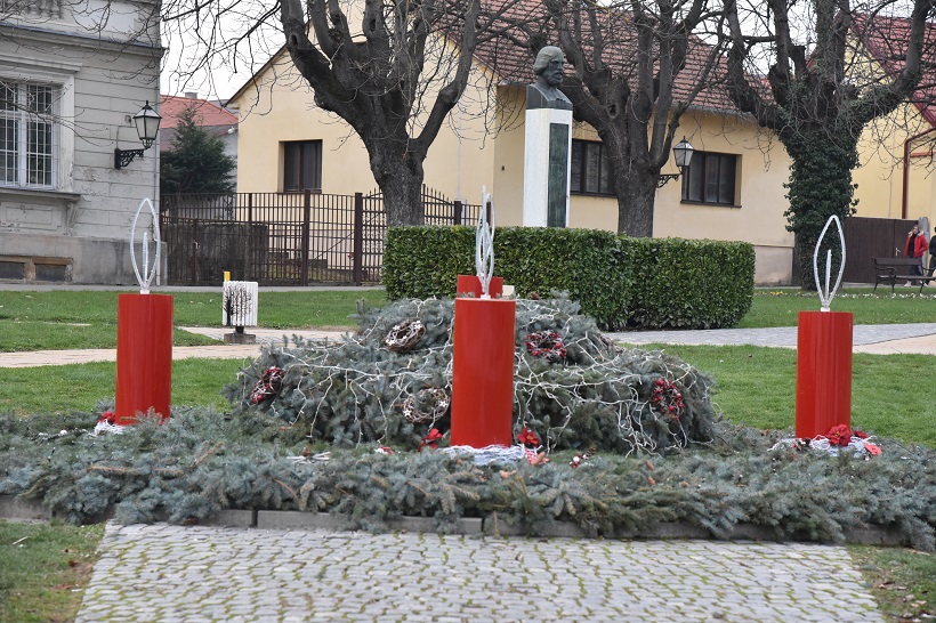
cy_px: 312
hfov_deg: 23.7
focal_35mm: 86
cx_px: 468
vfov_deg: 15.9
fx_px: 2235
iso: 4000
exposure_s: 1/640
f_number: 6.3
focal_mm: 86
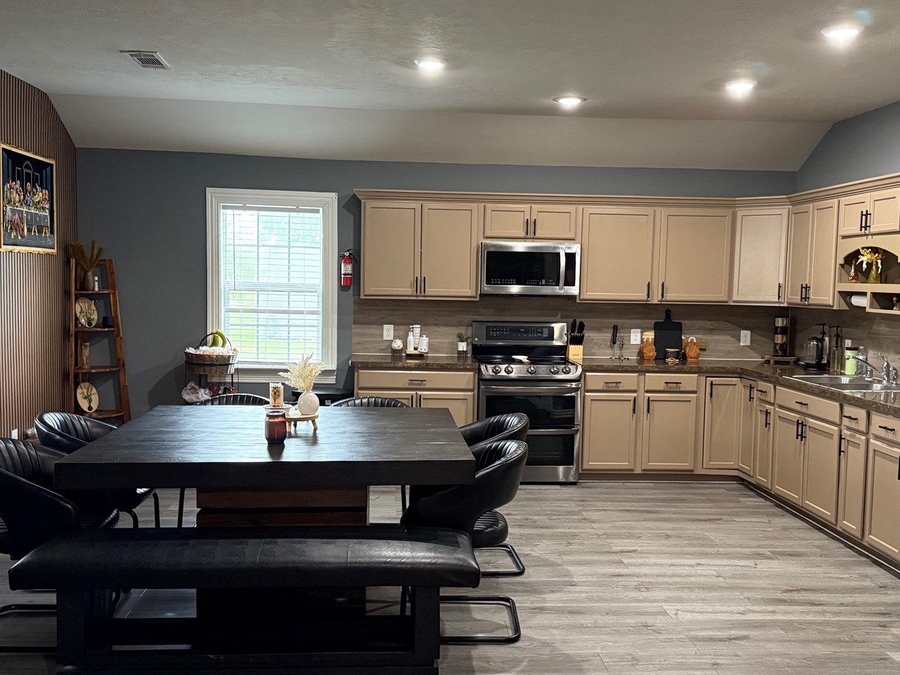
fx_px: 910
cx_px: 454
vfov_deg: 40.7
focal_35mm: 35
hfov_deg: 52.6
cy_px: 348
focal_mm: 6.76
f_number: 1.78
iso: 640
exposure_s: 1/60
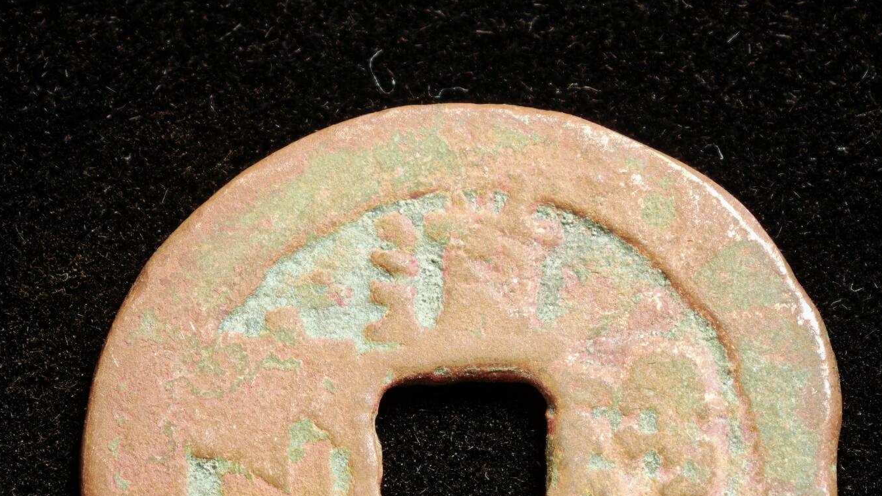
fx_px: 4069
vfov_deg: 7.0
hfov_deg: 12.4
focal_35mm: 174
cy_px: 432
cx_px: 441
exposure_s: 1/102
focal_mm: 9
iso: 250
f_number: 2
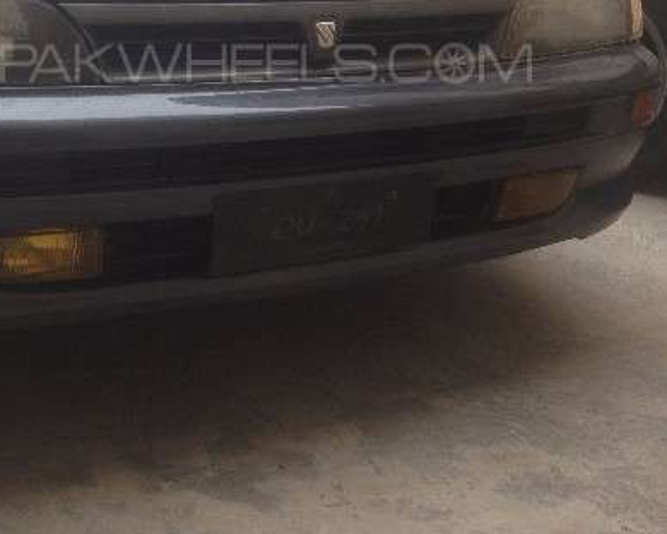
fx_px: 1303
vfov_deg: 22.5
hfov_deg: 28.6
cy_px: 46
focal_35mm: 66
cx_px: 248
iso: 50
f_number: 2.4
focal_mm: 4.12
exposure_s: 1/120
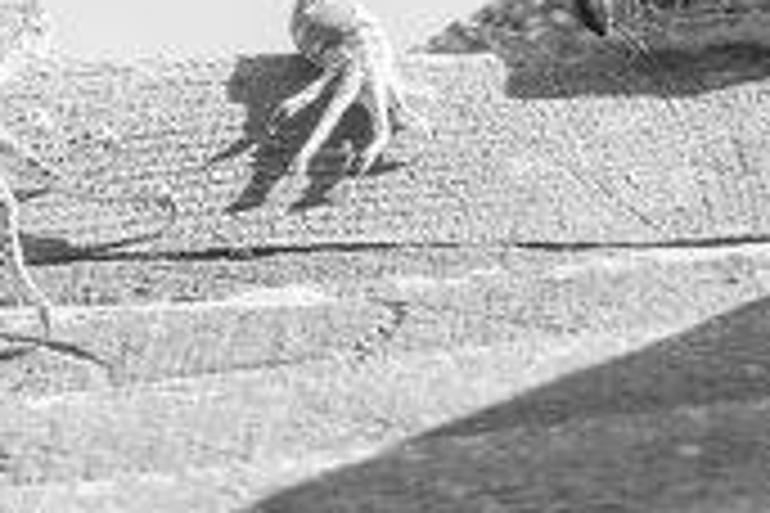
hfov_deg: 2.6
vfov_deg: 1.7
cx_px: 459
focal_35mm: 791
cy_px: 81
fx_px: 16917
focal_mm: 150
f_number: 13
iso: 1600
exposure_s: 1/200
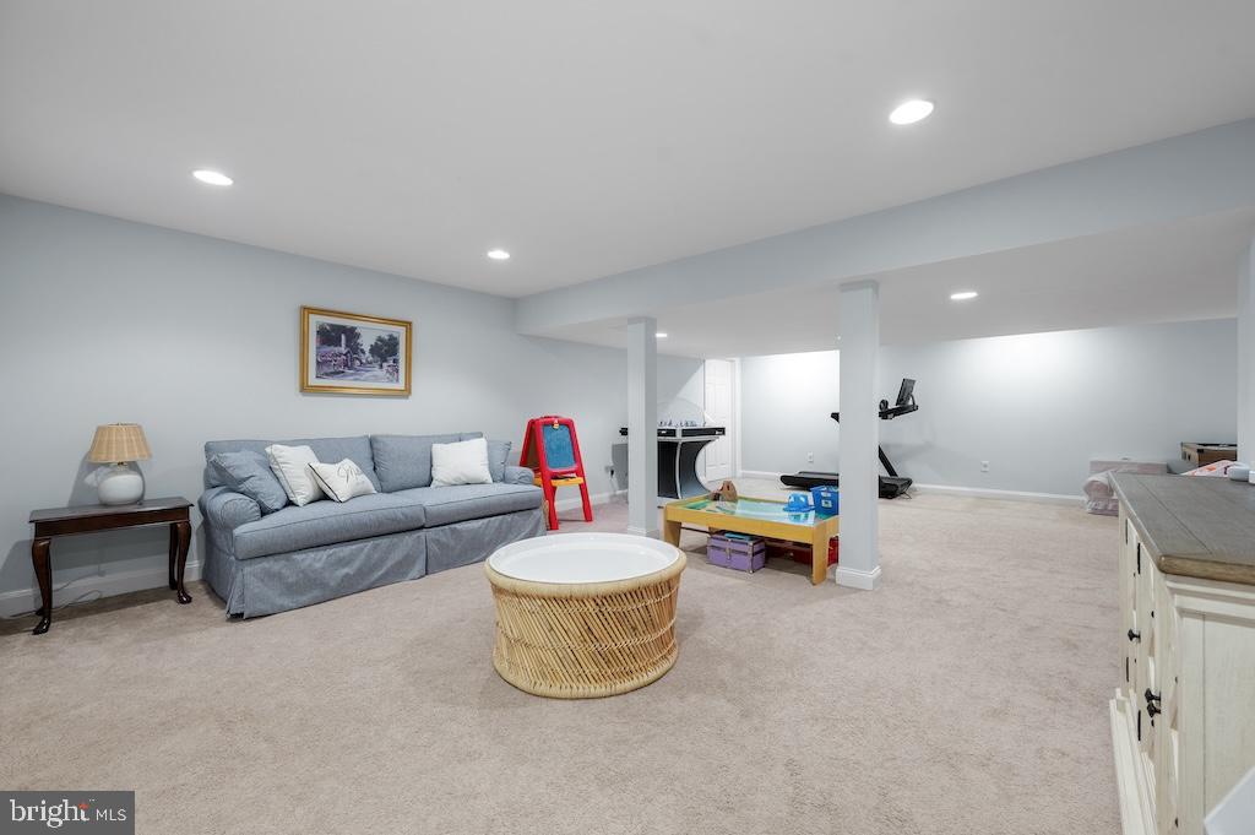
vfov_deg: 81.1
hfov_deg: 104.3
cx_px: 628
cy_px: 418
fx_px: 488
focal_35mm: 14
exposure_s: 1/2
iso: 500
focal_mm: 14
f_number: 6.3
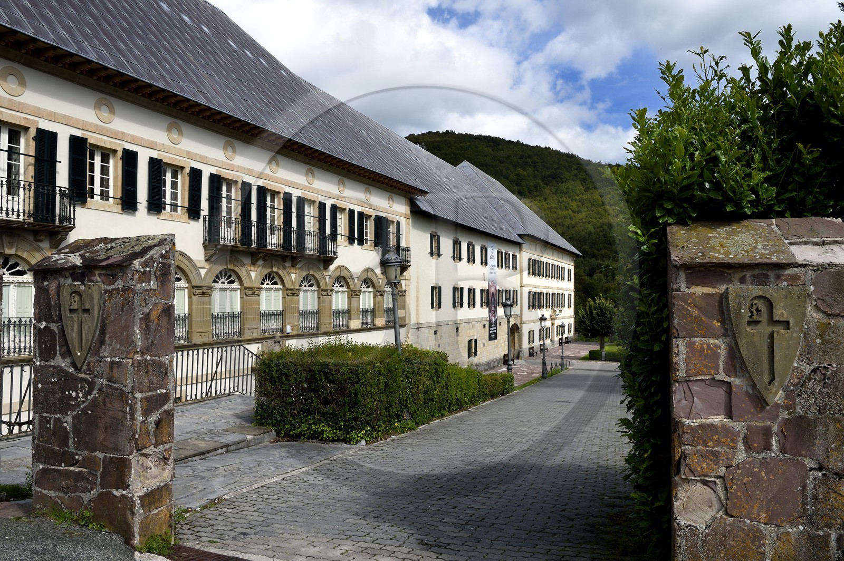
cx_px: 422
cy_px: 280
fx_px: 679
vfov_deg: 44.9
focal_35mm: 29
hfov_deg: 63.7
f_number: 14
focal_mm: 29
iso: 200
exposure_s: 1/250
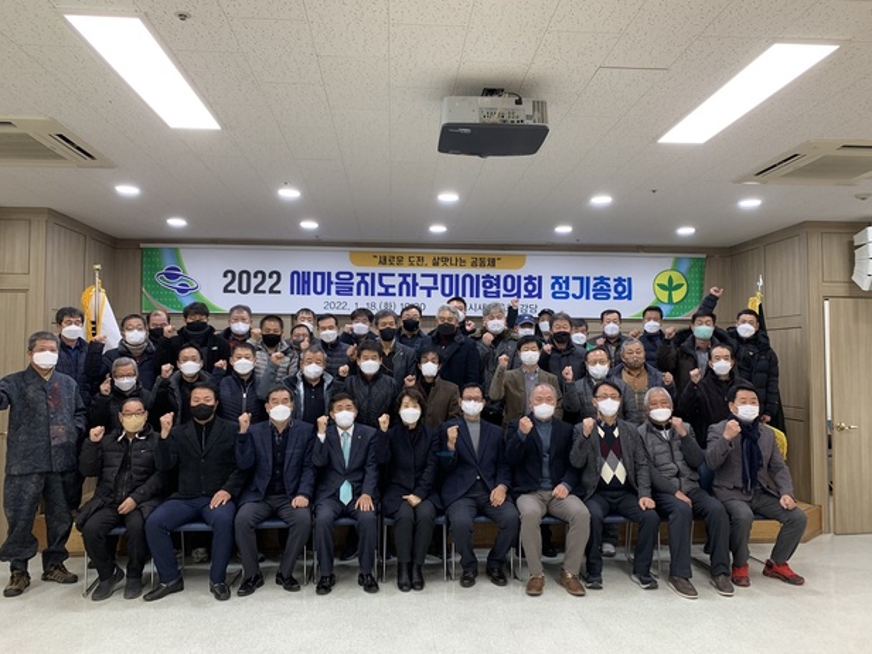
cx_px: 433
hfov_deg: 65.3
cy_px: 333
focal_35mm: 27
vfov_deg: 51.4
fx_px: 680
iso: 80
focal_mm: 4.25
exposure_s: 1/60
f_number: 1.8
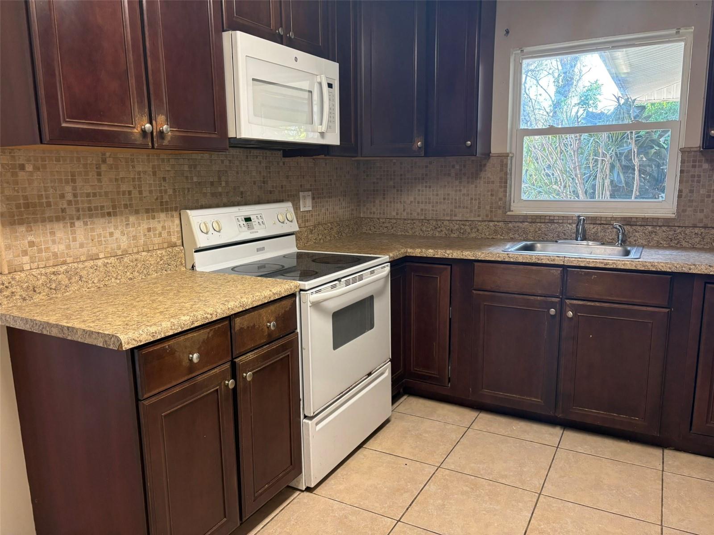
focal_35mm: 26
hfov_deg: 67.3
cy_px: 268
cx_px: 357
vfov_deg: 53.1
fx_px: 536
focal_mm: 5.96
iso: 200
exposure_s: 1/120
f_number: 1.6
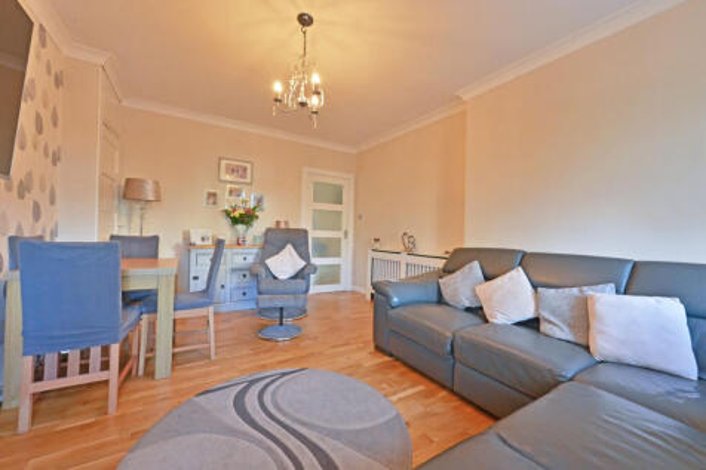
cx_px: 353
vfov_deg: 81.2
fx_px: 274
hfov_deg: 104.3
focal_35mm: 14
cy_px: 235
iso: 2500
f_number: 13
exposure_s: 1/30
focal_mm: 14
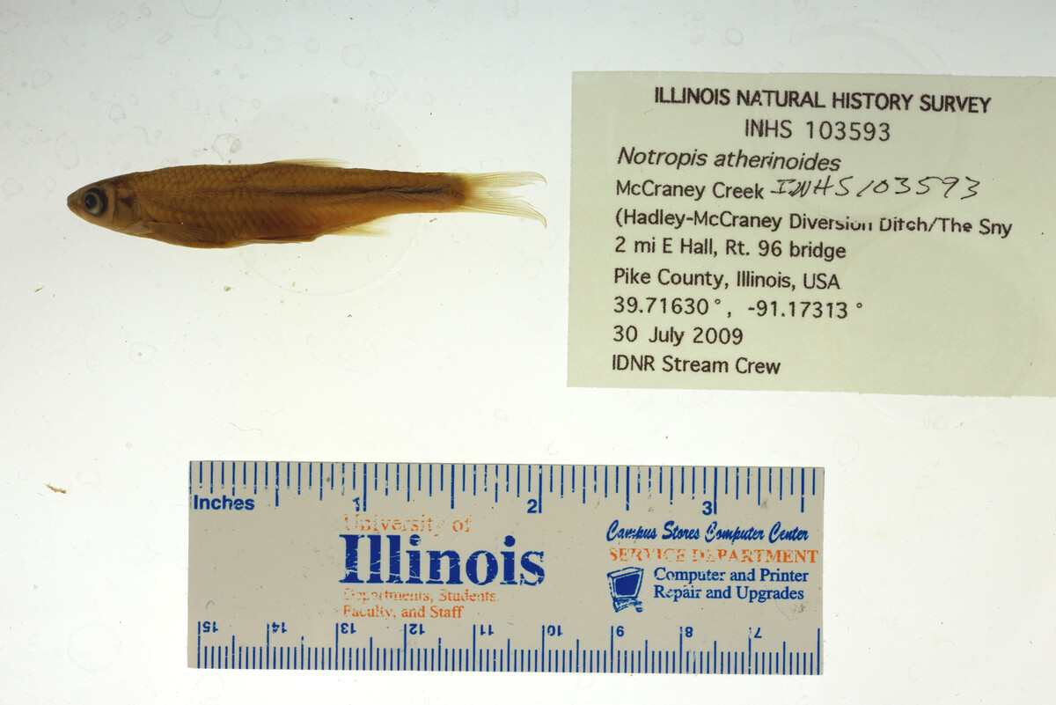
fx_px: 1761
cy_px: 352
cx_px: 528
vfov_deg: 22.6
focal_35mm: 60
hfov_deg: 33.4
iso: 100
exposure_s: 1/200
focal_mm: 60
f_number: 10
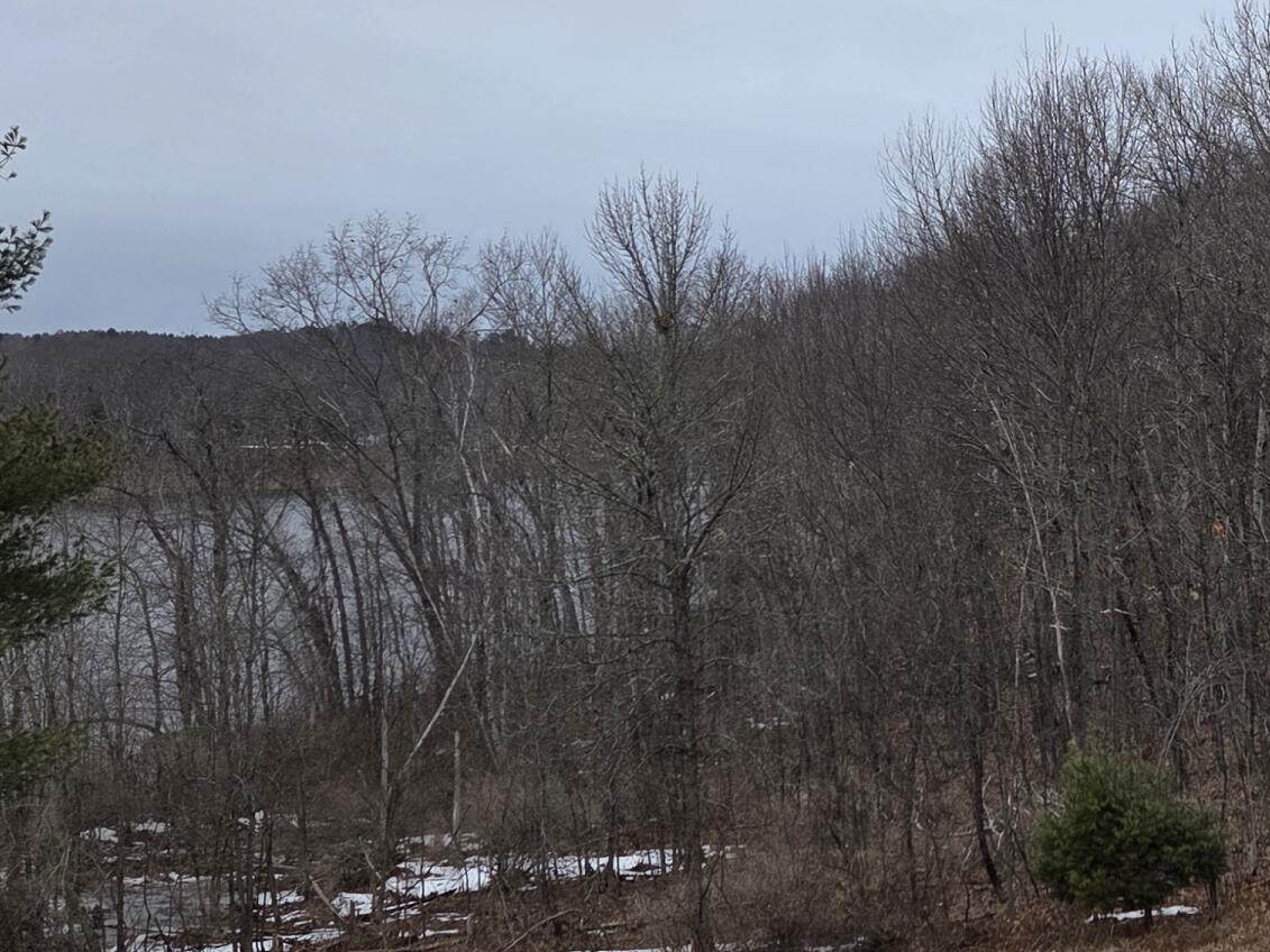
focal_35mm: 61
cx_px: 1262
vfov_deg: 24.0
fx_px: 2238
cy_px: 402
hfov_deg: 29.6
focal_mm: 5.4
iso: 80
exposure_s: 1/2450
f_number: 1.8
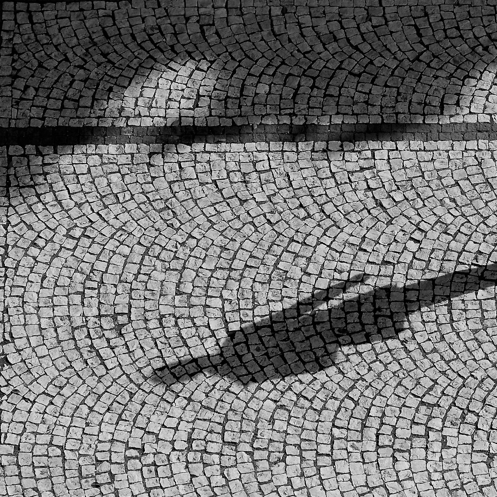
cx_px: 326
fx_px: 4370
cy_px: 249
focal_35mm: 269
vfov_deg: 6.5
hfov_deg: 6.5
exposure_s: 1/500
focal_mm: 140
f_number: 7.1
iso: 200
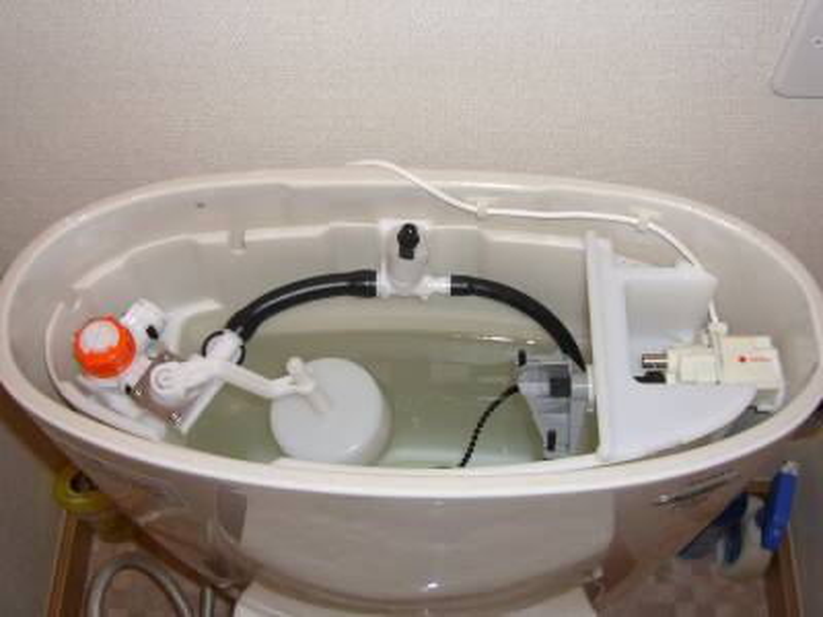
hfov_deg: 45.8
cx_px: 412
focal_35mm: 41
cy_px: 308
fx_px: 975
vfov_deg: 35.1
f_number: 2.9
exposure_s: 1/30
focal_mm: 4.9
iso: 100
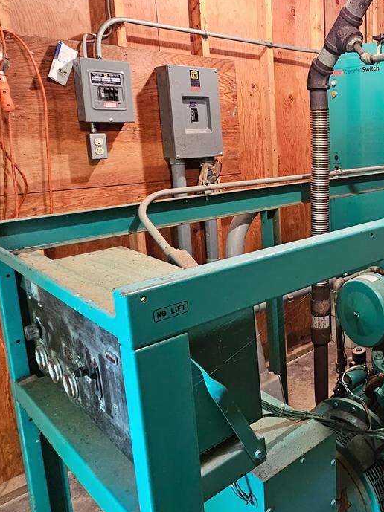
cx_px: 389
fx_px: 429
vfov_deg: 61.1
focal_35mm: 29
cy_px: 204
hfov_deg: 41.5
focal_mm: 2.2
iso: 400
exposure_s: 1/30
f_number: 2.2
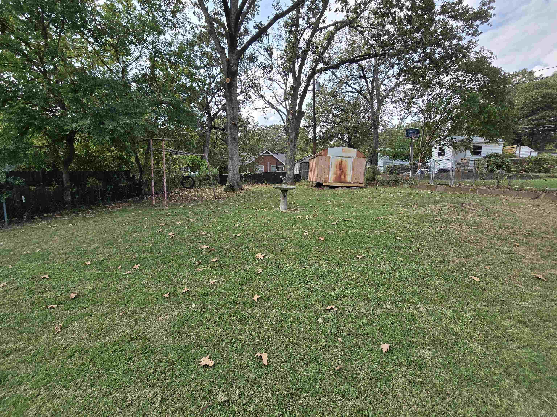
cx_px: 278
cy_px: 208
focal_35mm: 13
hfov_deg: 106.2
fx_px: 209
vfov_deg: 89.9
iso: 50
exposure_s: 1/900
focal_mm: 2.2
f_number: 2.2
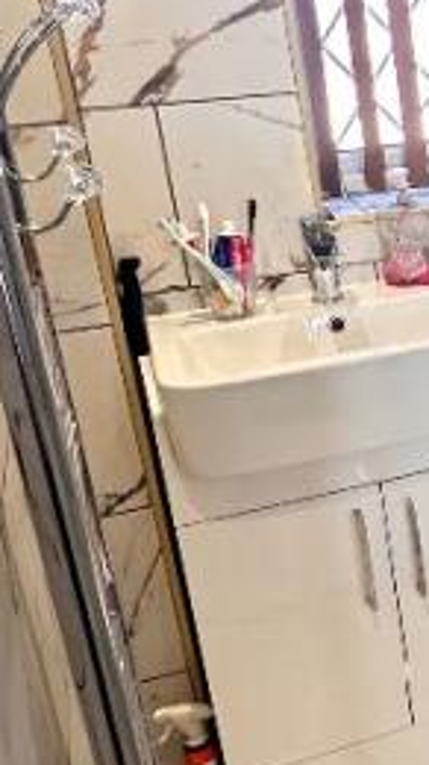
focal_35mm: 60
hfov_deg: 16.7
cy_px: 356
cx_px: 773
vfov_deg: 34.9
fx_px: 1215
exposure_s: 1/100
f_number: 2.2
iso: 200
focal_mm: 2.22
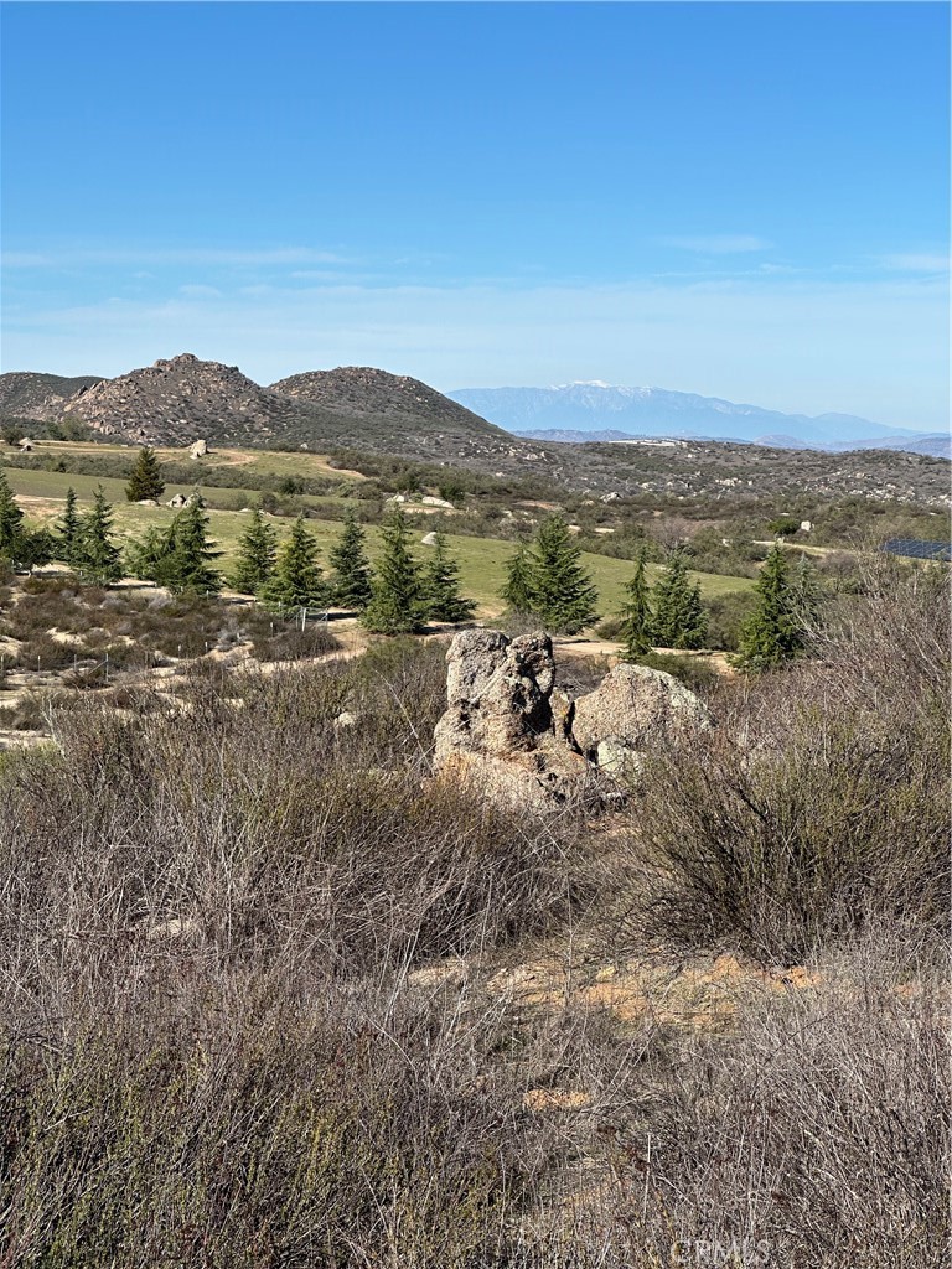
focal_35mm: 77
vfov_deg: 25.3
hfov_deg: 19.1
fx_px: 2824
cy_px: 634
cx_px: 476
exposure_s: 1/889
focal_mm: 9
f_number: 2.8
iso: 32
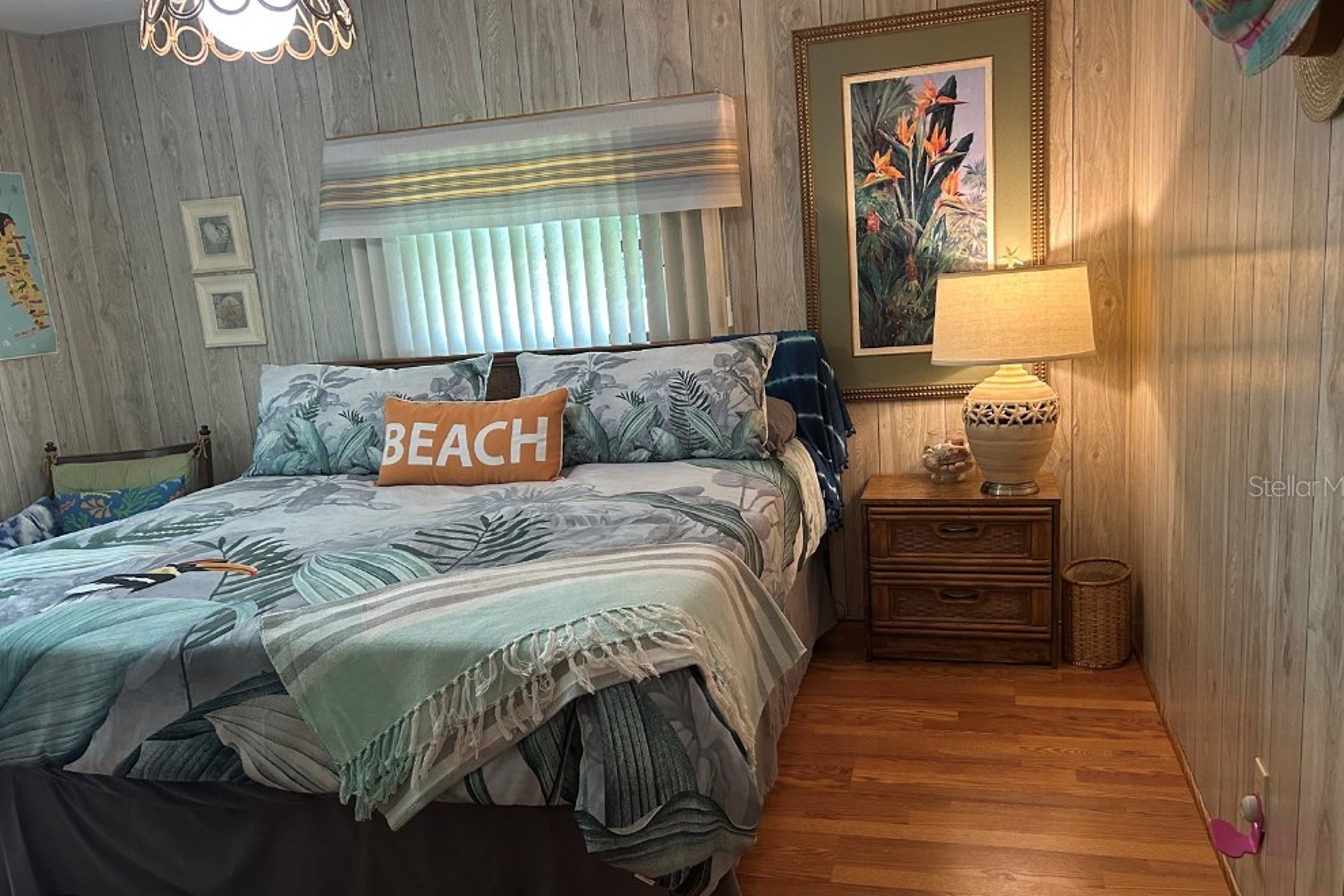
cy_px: 485
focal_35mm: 28
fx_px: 1045
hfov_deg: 65.5
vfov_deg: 46.3
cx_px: 681
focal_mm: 5.7
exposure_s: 1/60
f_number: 1.5
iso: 250
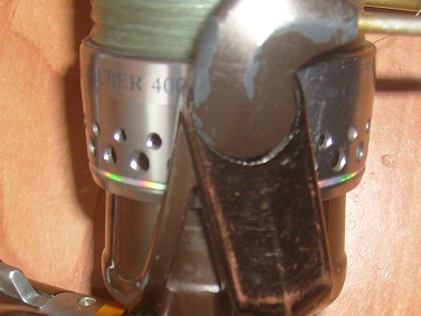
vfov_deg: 15.5
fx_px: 1156
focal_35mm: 95
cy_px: 249
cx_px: 189
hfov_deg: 20.6
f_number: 2.8
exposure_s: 1/45
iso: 100
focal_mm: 5.8
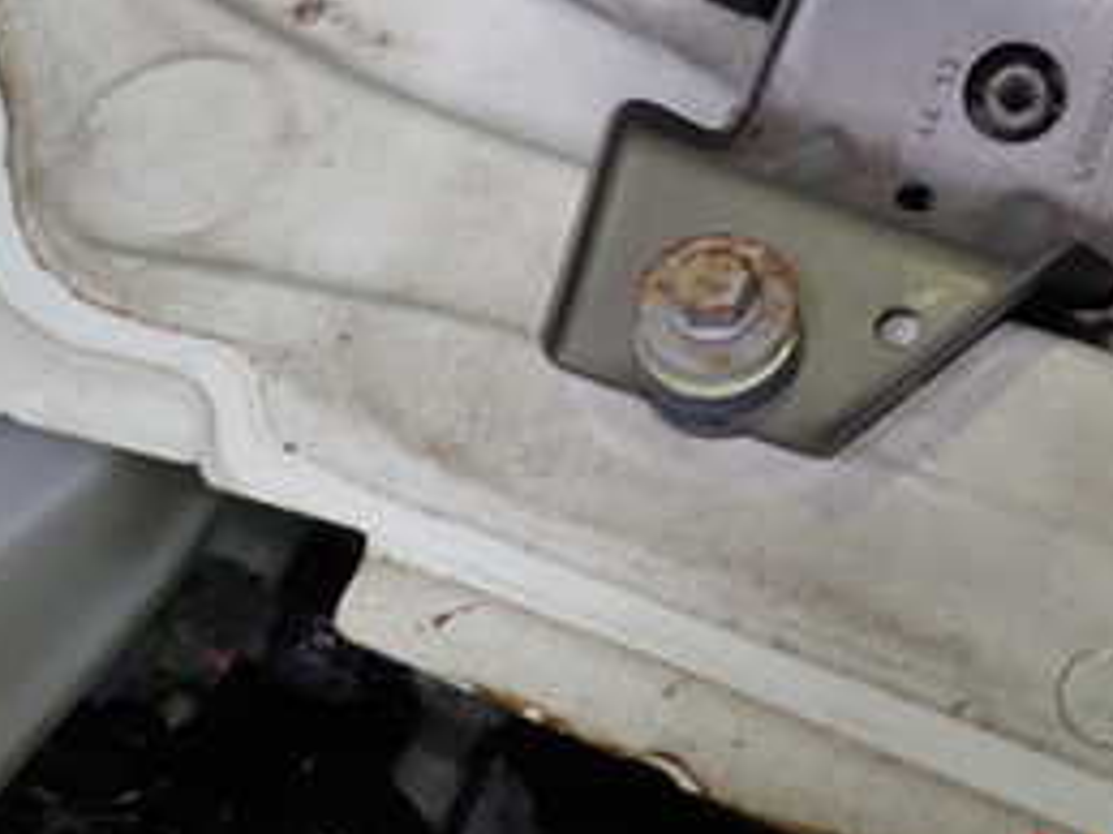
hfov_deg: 33.0
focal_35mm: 58
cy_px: -34
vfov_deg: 23.9
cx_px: 713
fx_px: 1864
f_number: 2
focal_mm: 4.5
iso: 200
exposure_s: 1/50
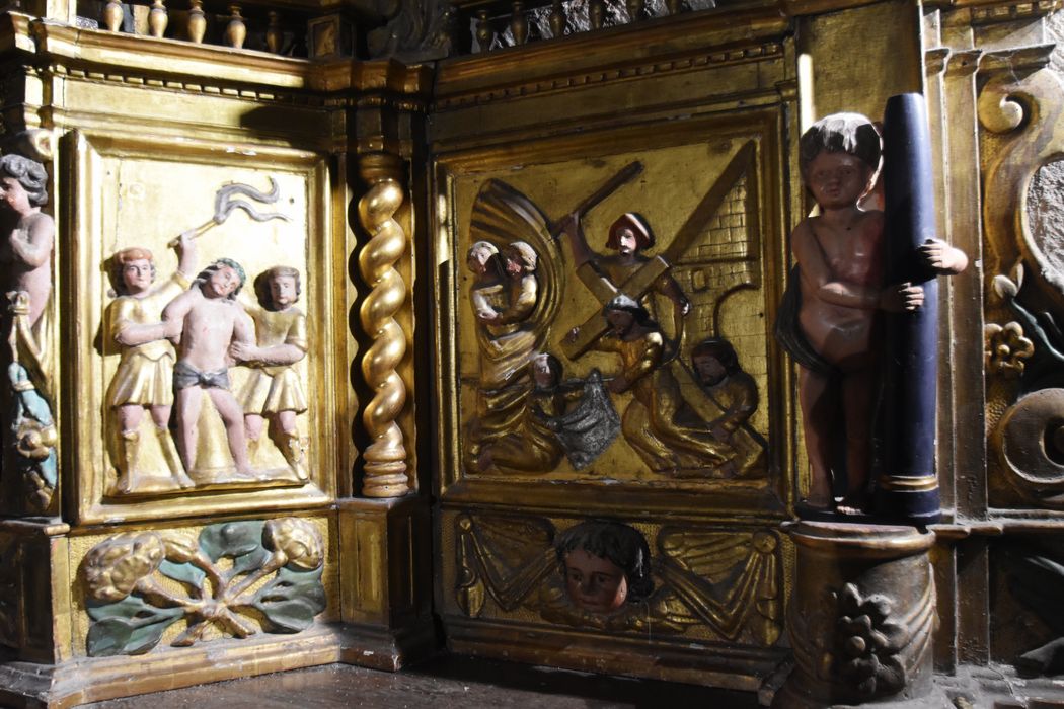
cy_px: 354
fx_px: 931
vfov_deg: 41.7
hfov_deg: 59.5
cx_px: 532
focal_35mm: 32
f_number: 4.5
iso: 2500
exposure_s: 1/60
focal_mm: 21
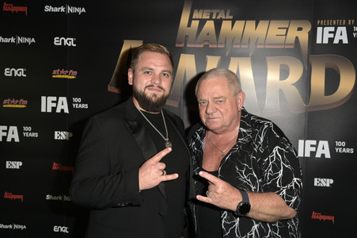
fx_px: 377
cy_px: 119
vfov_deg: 35.0
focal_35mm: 38
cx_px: 178
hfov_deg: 50.7
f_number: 5
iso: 640
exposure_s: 1/200
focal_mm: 38
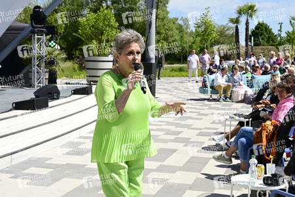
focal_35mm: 50
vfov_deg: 27.0
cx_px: 148
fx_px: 409
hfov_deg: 39.6
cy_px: 98
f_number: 9
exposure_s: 1/200
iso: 80
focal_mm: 50
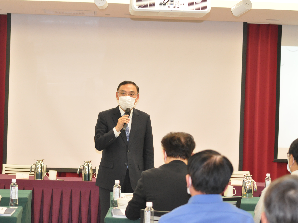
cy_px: 112
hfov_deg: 17.3
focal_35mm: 114
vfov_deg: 13.0
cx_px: 147
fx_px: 981
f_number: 5
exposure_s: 1/125
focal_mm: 70
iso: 2000
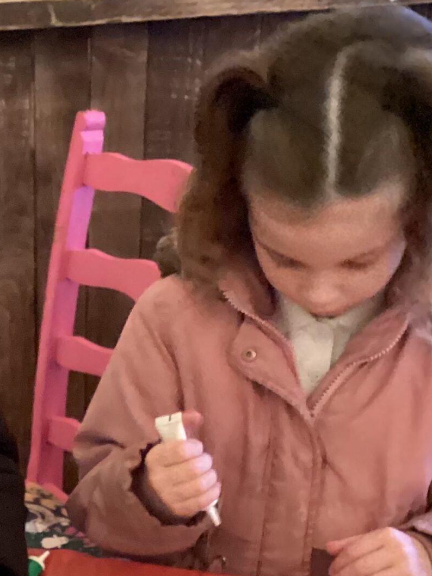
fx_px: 1247
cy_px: 554
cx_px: 11
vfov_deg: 24.9
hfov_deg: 19.2
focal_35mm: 75
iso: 800
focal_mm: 3.3
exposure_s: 1/15
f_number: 2.4
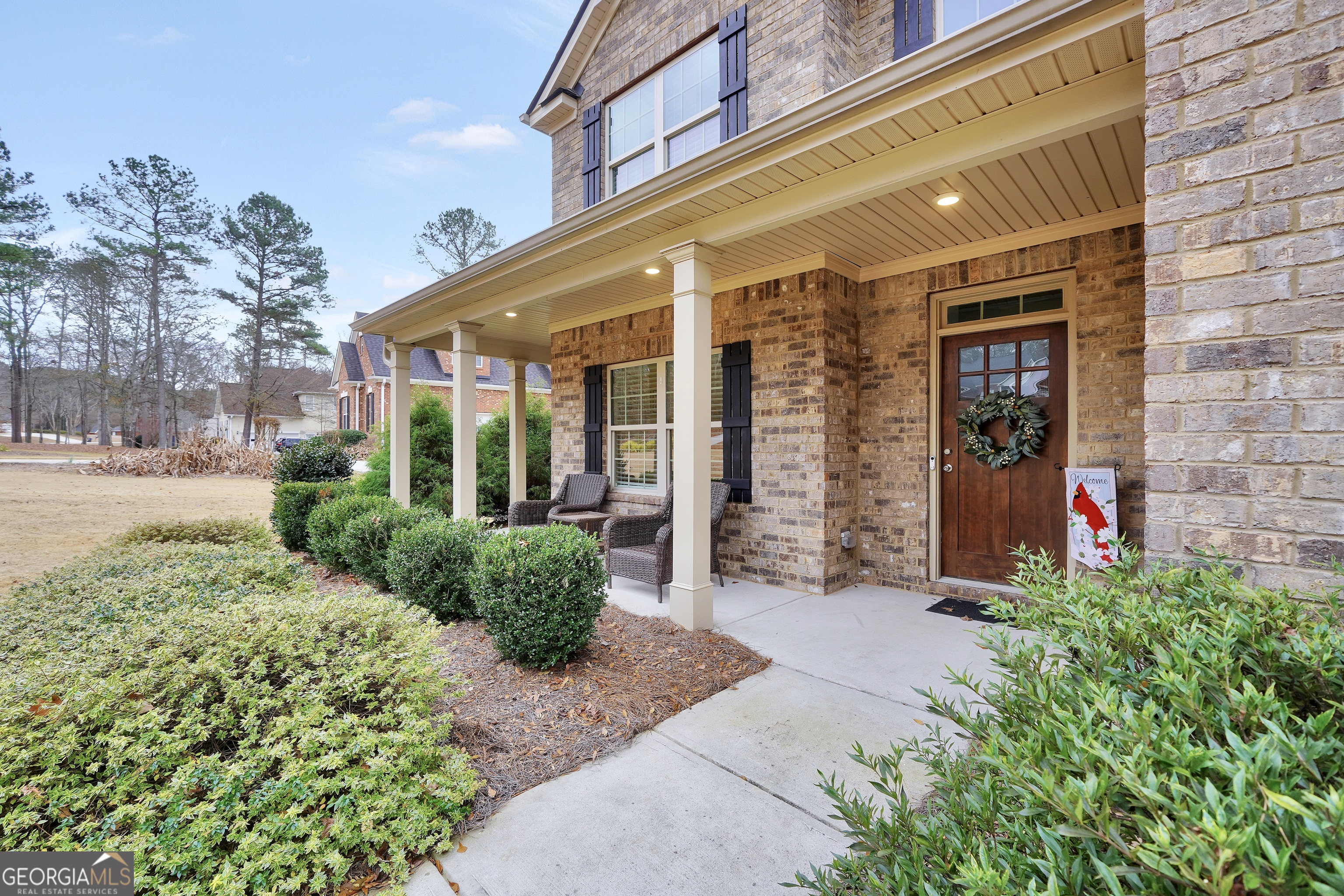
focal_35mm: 15
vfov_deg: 77.3
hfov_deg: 100.4
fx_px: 560
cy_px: 448
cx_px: 672
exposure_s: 1/60
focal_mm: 10
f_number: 4.5
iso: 100
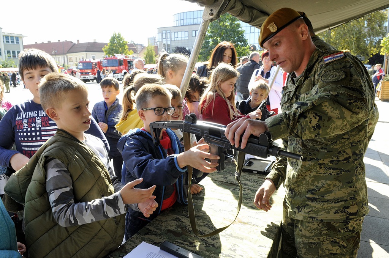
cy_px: 129
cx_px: 194
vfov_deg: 50.3
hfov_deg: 70.5
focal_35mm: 26
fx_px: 275
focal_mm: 17
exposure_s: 1/200
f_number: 7.1
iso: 500
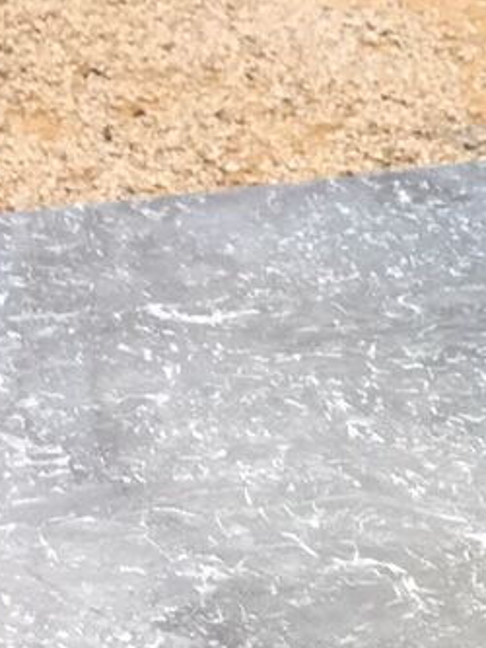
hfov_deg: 9.8
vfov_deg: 12.7
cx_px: 914
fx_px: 2656
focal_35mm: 142
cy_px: 1152
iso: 32
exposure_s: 1/113
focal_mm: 4.15
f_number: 2.2
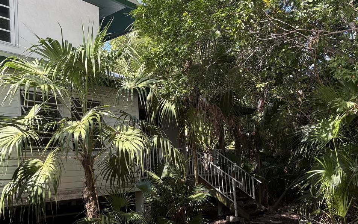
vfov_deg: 34.1
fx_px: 361
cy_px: 149
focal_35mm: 37
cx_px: 151
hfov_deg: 52.5
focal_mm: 5.96
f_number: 1.6
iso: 64
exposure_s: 1/433
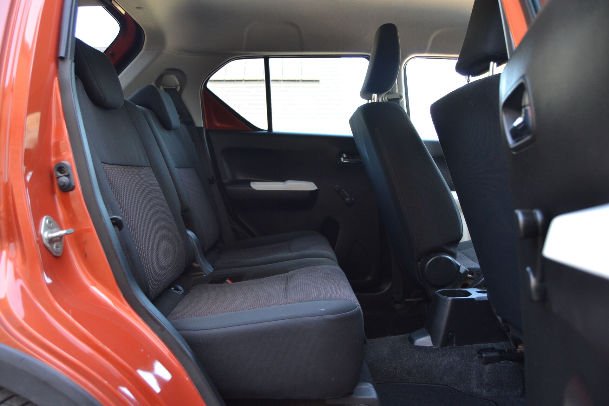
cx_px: 304
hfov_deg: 67.4
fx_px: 457
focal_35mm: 27
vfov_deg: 47.9
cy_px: 203
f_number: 3.5
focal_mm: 18
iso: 400
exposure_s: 1/60
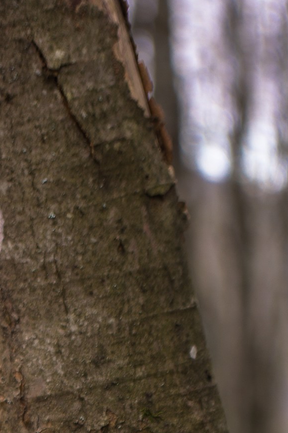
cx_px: -81
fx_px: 2223
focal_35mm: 185
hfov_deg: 7.3
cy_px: 555
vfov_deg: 10.9
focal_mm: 45
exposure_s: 1/100
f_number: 4
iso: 160
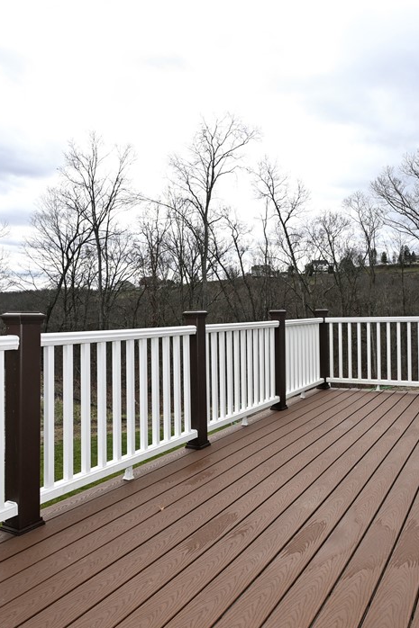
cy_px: 311
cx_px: 261
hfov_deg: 46.0
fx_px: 489
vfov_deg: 65.5
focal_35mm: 28
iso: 100
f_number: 6.3
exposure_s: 1/160
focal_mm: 12
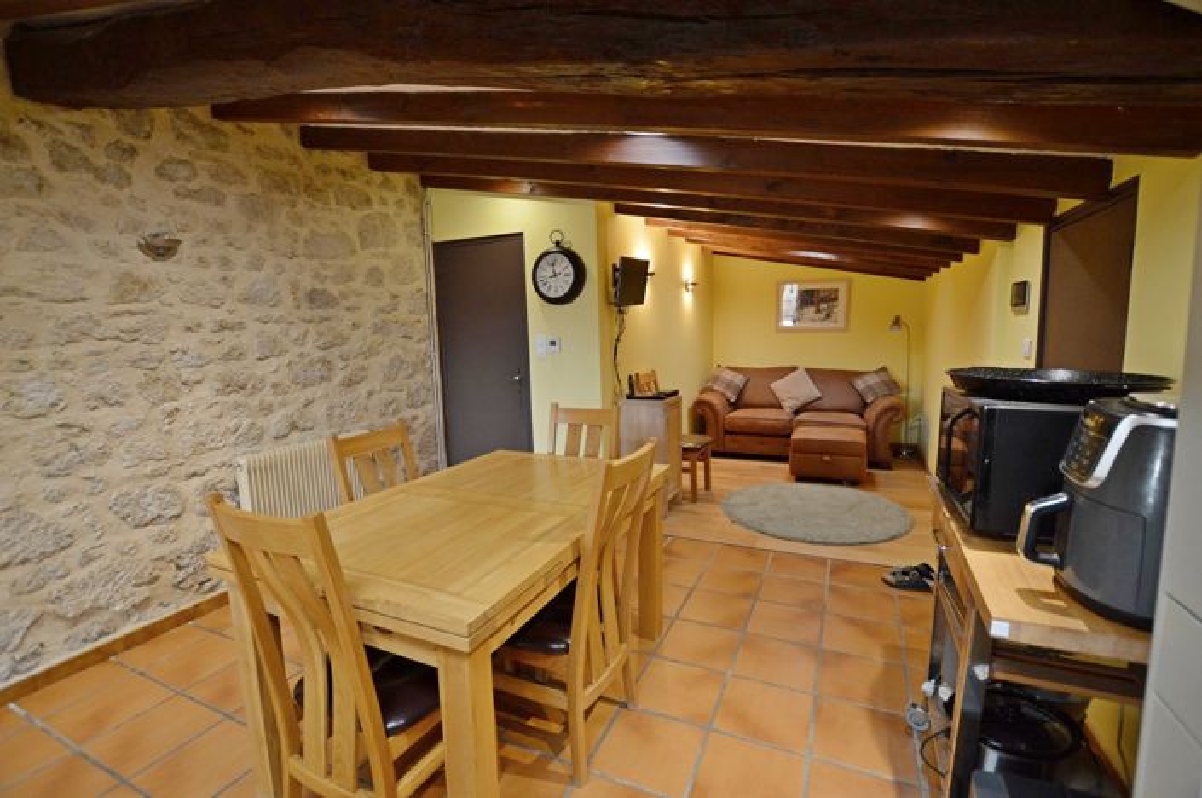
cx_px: 601
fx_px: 500
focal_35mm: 15
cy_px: 399
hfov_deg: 100.5
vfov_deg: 77.2
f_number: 3.5
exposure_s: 1/60
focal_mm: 10
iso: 640
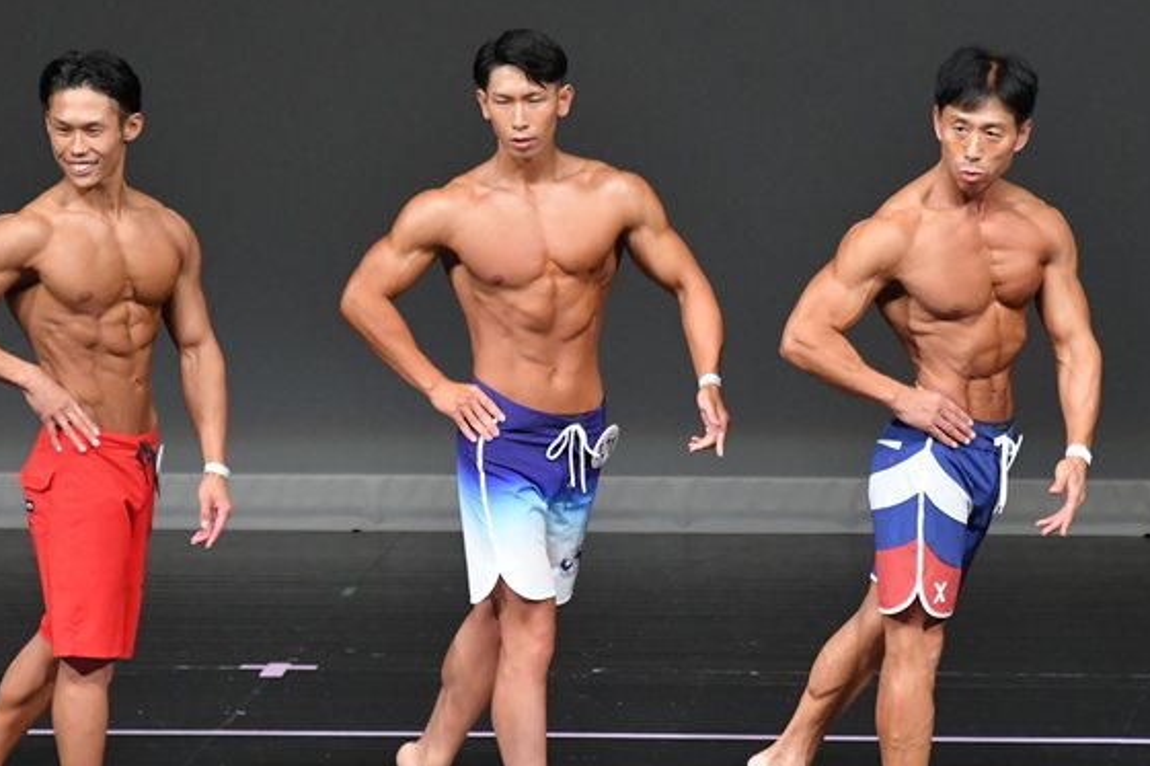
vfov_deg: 3.2
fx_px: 13923
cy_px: 476
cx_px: 619
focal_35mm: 436
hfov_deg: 4.7
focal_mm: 210
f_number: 5.6
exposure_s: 1/400
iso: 4000
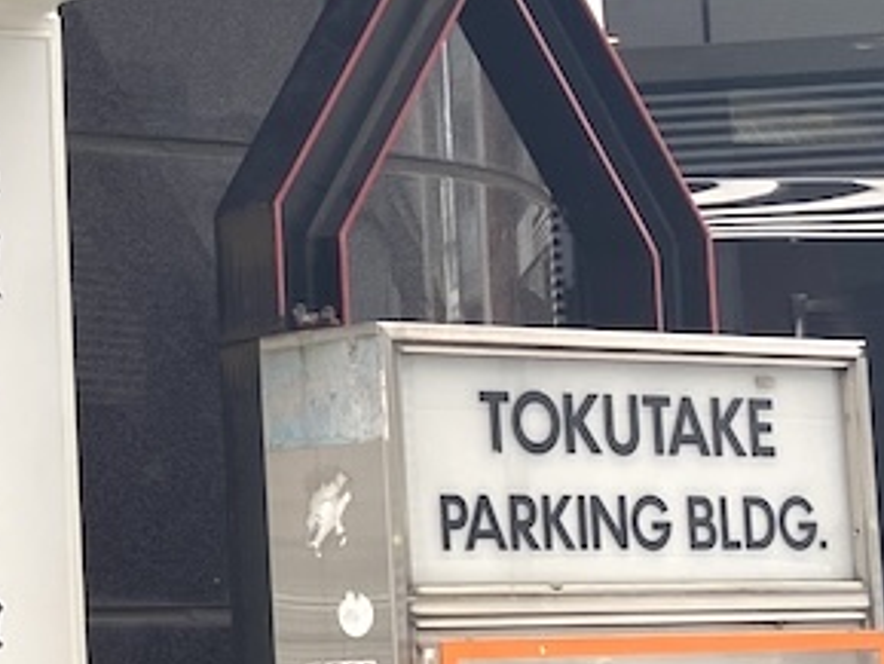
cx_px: -587
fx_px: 2759
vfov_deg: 13.7
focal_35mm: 108
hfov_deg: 16.1
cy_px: 297
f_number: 1.8
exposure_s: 1/122
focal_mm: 4.25
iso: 50
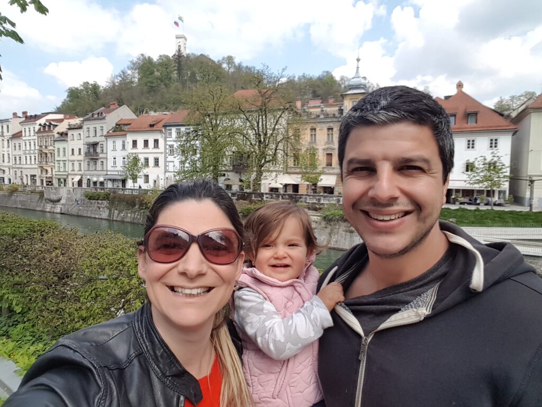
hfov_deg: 79.0
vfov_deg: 63.4
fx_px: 329
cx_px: 271
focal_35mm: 21
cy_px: 204
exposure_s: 1/1068
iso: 50
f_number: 1.7
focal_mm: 2.1
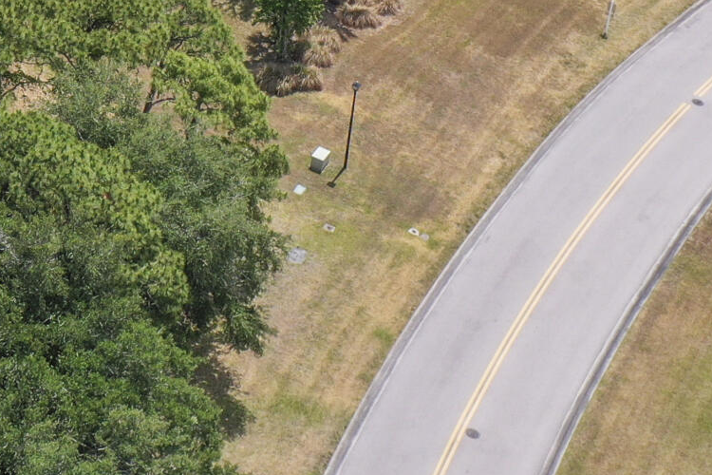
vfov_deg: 11.1
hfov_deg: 16.3
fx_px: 2215
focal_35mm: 112
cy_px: -465
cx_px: -428
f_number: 5
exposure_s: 1/640
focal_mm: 10.26
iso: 100
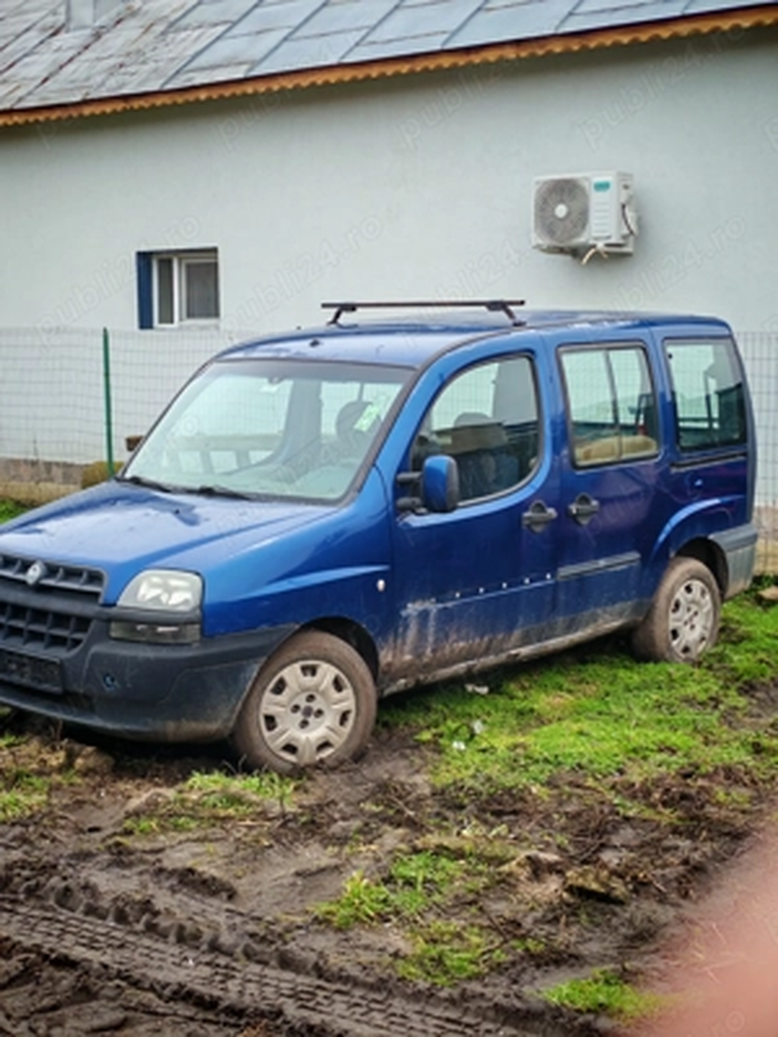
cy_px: 518
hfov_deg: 27.0
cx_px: 389
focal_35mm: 54
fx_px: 1618
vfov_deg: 35.5
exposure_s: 1/190
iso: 50
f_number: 1.95
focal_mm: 5.52
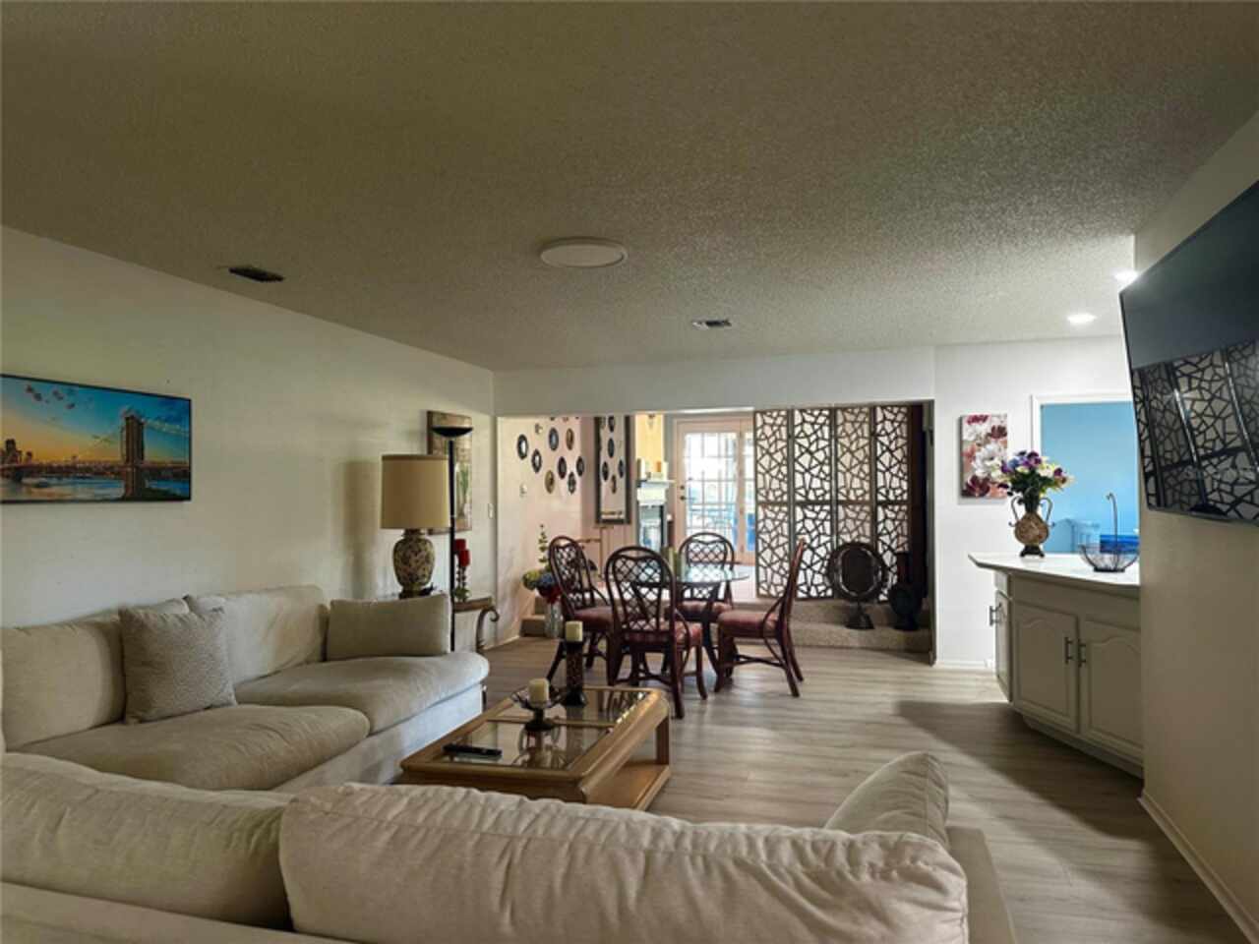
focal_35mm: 24
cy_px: 472
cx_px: 630
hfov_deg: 71.6
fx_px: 873
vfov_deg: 56.8
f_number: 1.78
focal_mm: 6.86
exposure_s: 1/60
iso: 250
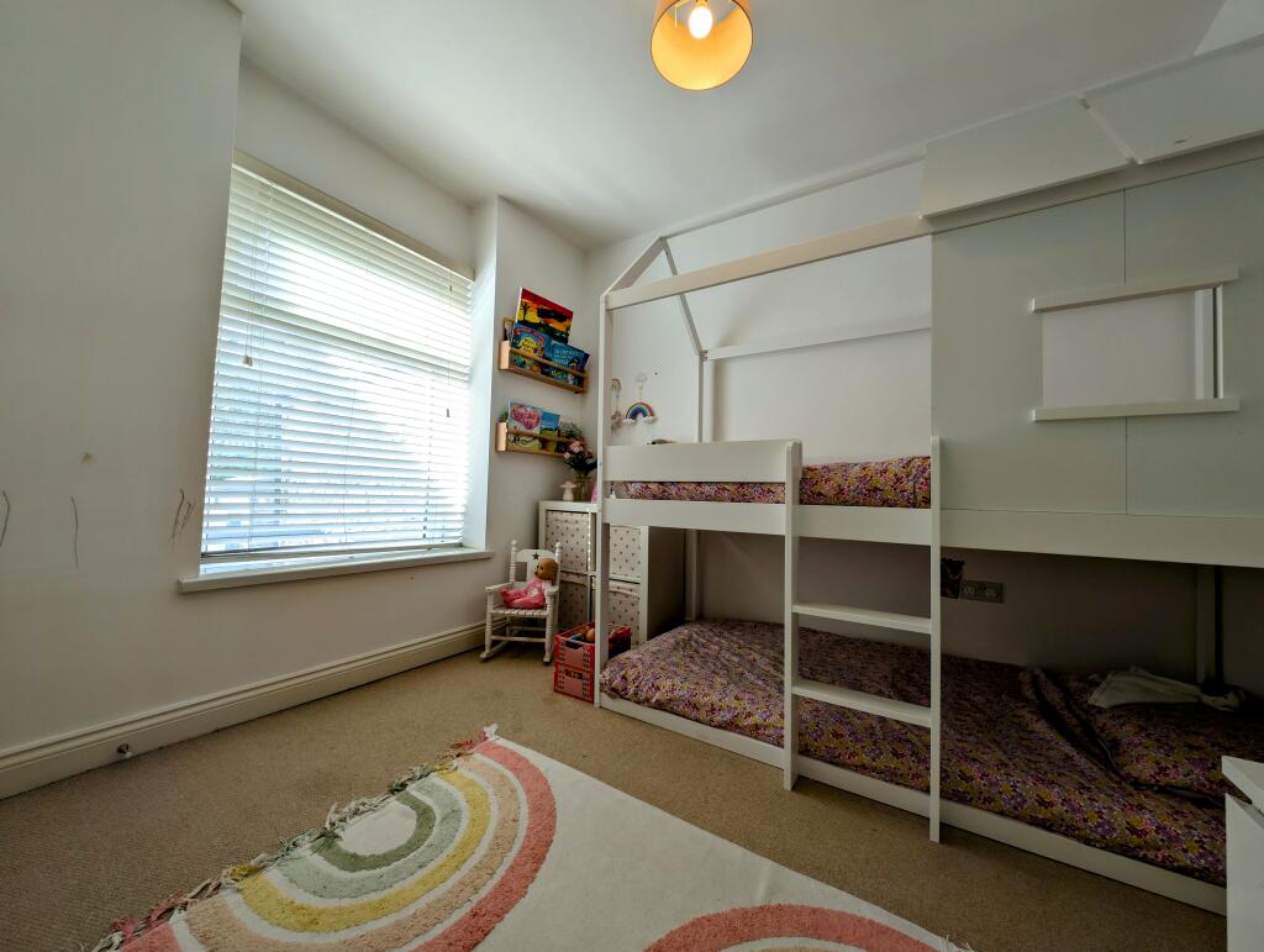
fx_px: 439
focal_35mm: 12
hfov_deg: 110.5
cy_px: 476
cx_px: 632
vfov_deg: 94.6
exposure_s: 1/89.2
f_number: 1.95
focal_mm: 2.23
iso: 38
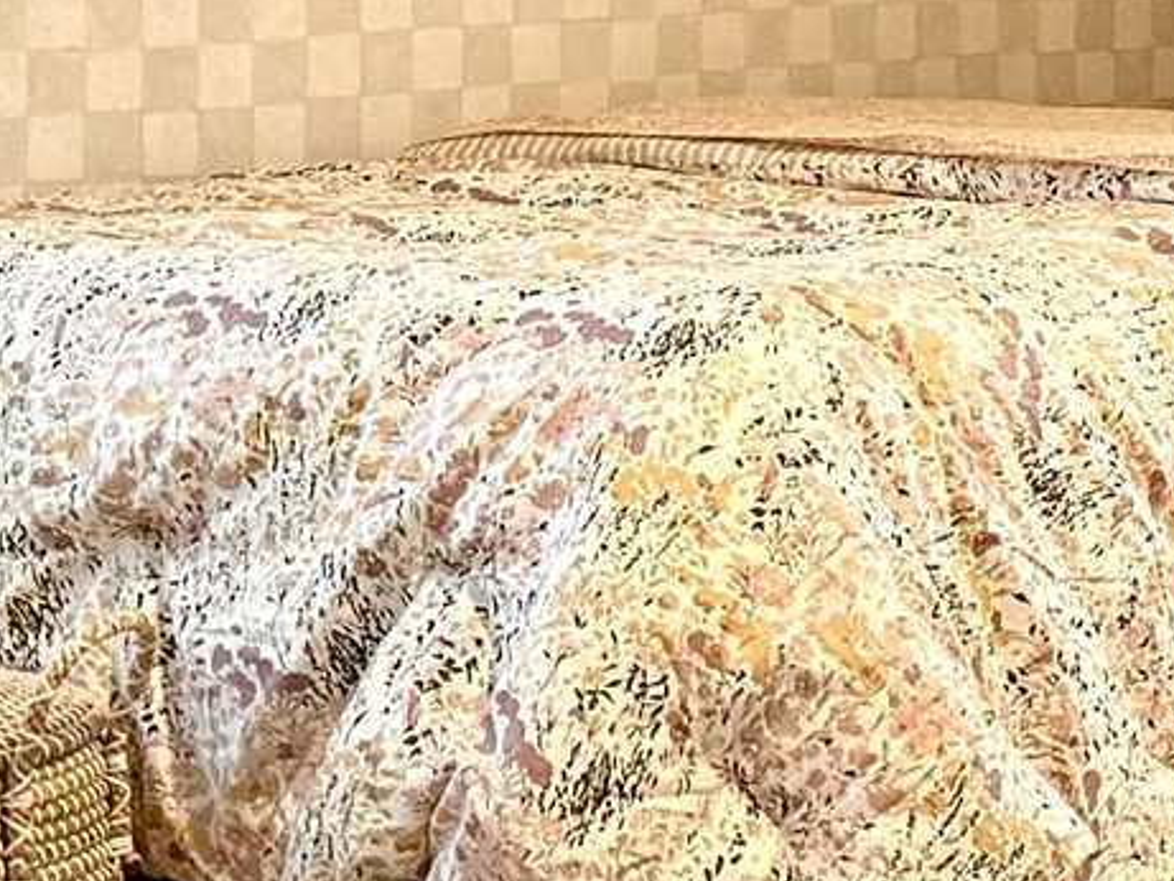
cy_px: -331
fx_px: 5428
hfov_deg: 11.1
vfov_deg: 9.1
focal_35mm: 160
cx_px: 2394
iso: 250
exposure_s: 1/60
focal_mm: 6.76
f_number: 1.78
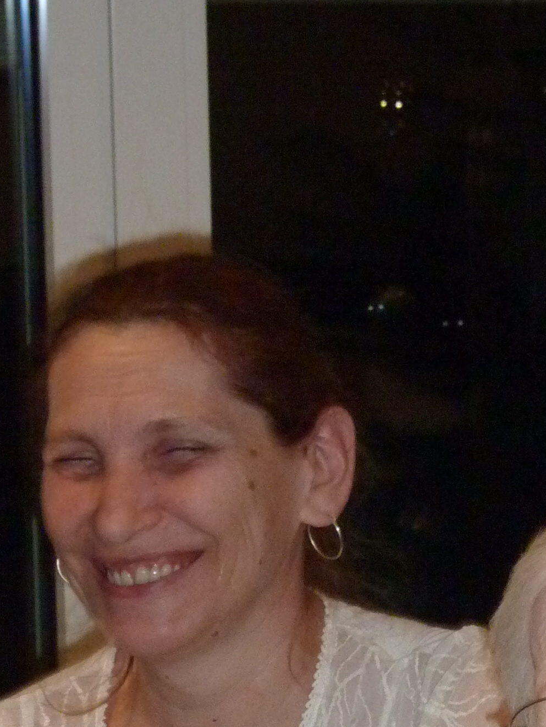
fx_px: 4519
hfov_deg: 6.9
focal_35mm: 215
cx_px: 572
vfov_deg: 9.1
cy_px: 830
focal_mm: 12.8
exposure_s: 1/8
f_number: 4.2
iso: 400
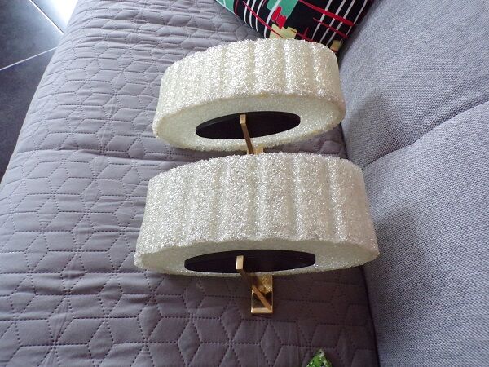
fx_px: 339
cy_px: 184
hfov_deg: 71.6
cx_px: 244
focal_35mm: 24
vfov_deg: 56.8
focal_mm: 4.3
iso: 383
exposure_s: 1/17
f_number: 3
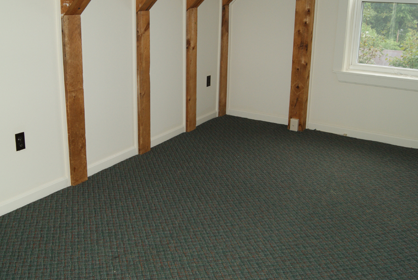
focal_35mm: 38
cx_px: 184
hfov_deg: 50.5
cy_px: 116
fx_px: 442
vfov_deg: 35.0
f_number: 5.6
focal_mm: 20
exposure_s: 1/60
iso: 400
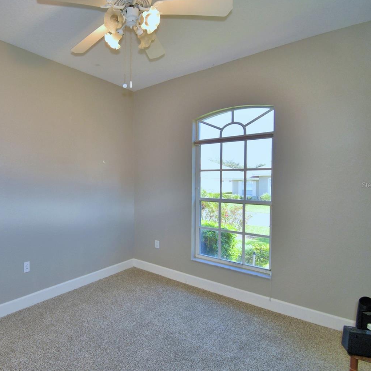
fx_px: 243
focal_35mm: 20
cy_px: 185
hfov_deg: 70.9
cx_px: 103
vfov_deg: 74.8
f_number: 4.5
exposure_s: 1/60
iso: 125
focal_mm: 10
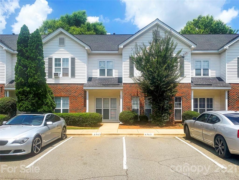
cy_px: 90
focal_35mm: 26
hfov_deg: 67.3
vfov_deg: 53.1
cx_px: 120
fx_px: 180
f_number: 1.8
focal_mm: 4.25
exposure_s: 1/2500
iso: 25
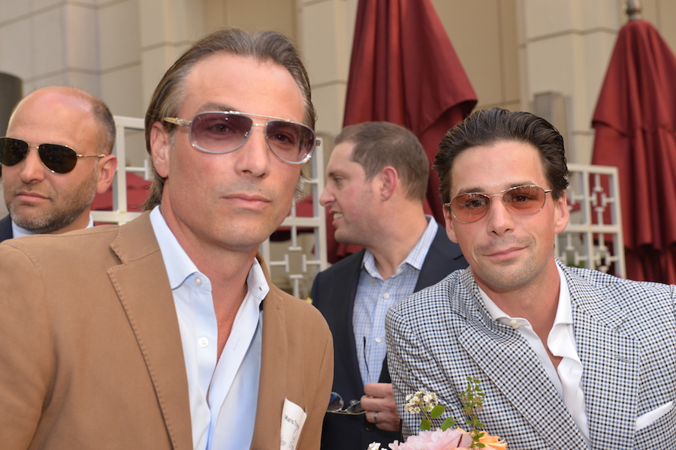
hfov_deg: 32.4
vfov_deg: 21.9
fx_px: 1164
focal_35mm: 62
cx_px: 338
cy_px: 225
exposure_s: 1/180
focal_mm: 62
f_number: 6.7
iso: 560
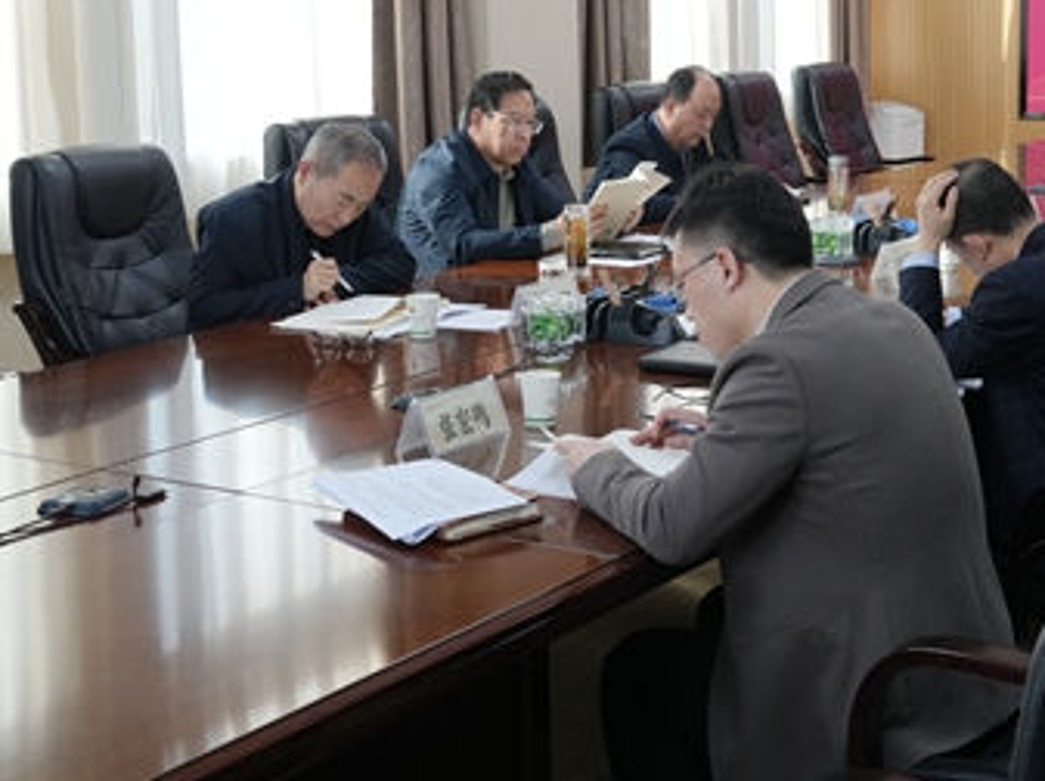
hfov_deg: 31.6
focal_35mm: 60
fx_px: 1809
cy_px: 211
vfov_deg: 24.1
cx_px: 797
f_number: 8
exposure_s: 1/40
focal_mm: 35
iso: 1000
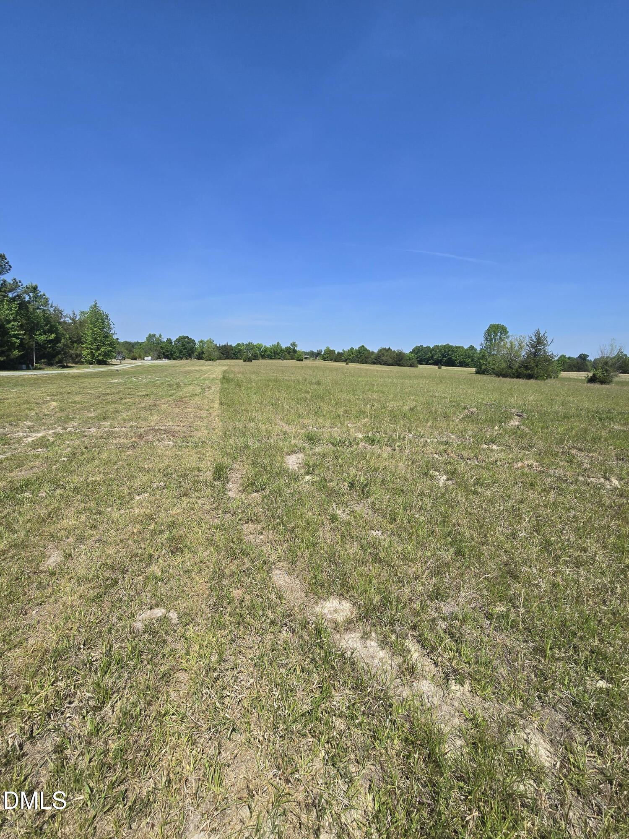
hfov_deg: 89.9
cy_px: 420
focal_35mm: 13
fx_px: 315
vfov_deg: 106.2
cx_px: 314
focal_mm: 2.2
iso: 50
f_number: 2.2
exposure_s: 1/2443
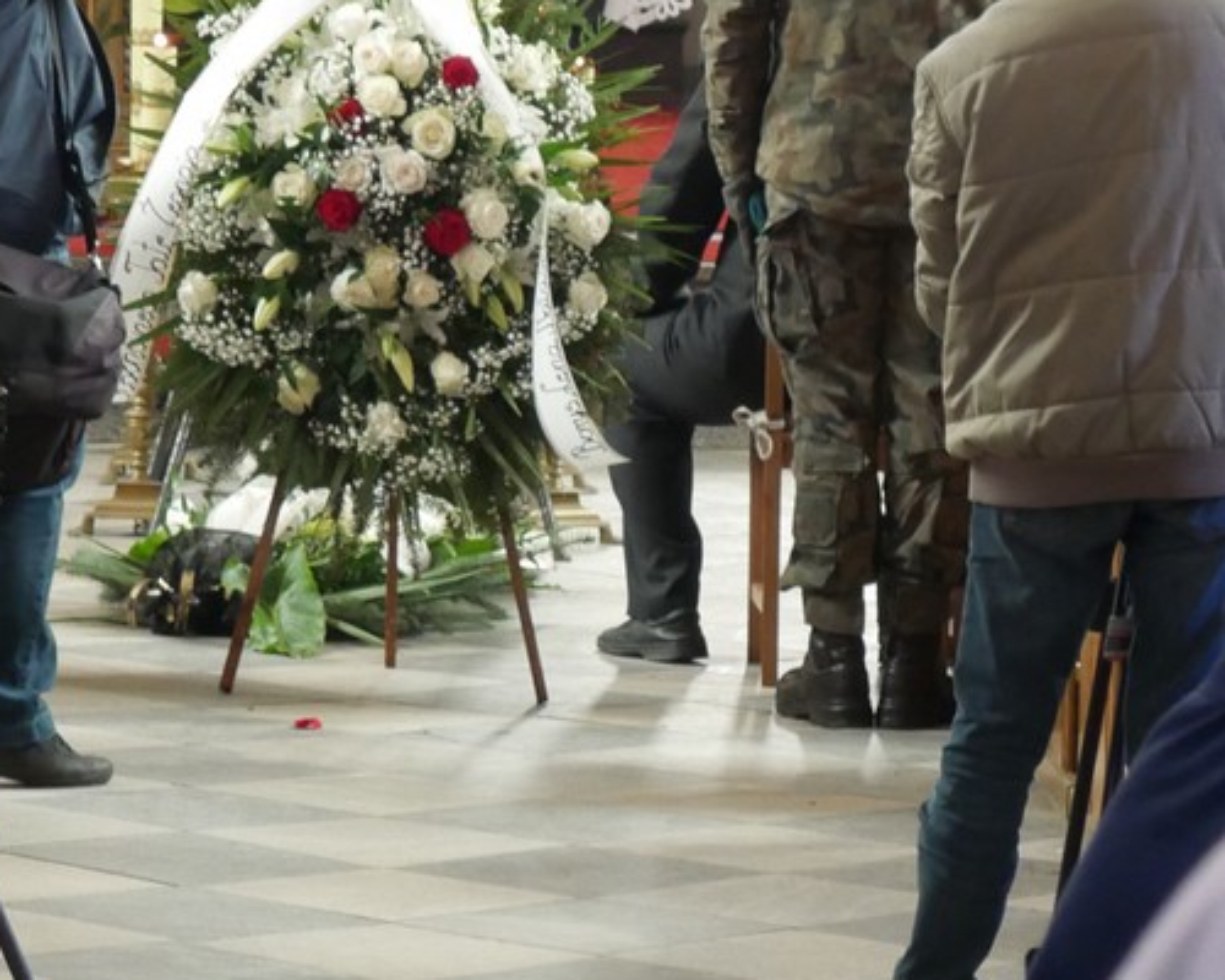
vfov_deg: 6.1
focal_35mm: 253
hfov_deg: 7.6
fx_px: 9173
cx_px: 480
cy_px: 299
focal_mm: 45
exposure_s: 1/40
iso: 1600
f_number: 4
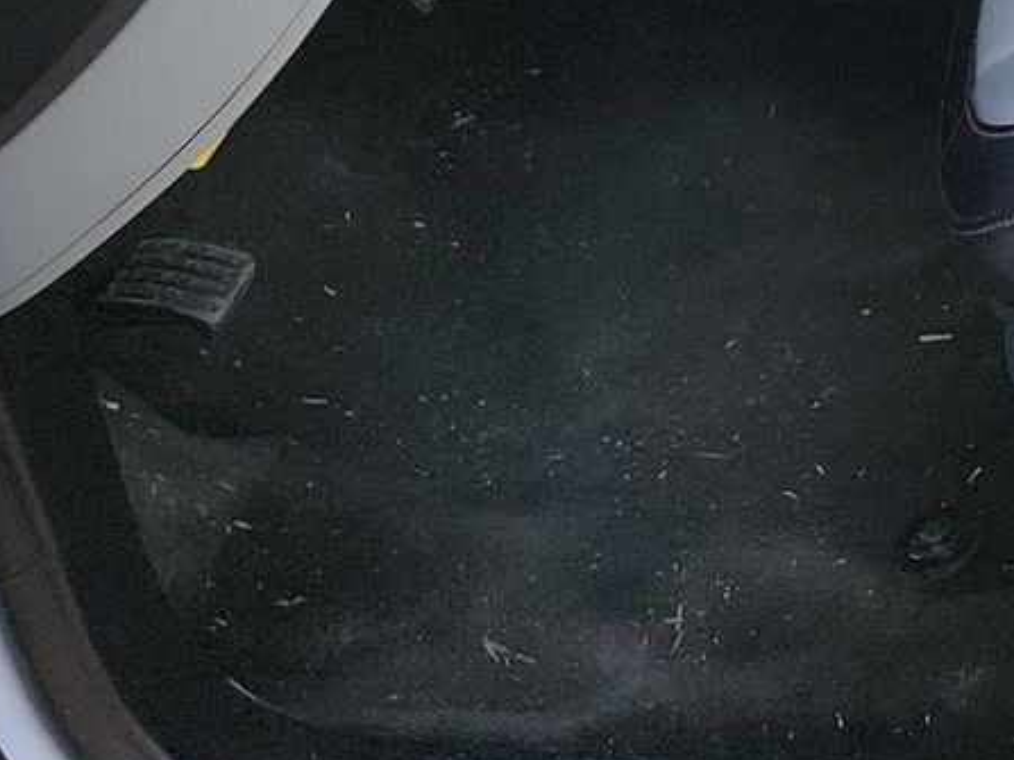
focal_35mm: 86
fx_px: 2519
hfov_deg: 20.9
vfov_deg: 15.1
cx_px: 1286
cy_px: -572
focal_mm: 6.7
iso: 70
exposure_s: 1/119
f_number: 1.8
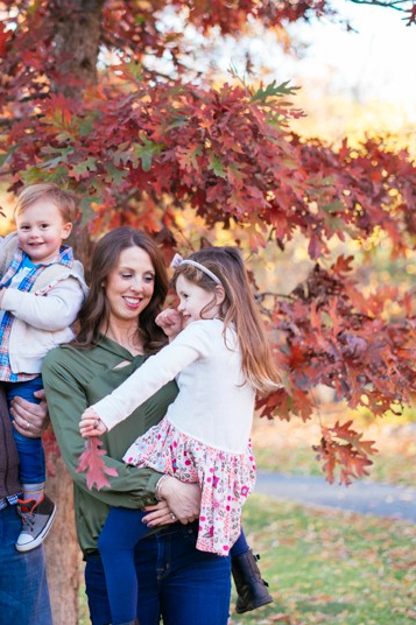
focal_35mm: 84
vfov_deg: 24.2
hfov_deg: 16.1
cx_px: 48
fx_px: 1457
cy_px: 290
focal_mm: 50
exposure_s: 1/500
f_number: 2.2
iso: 640
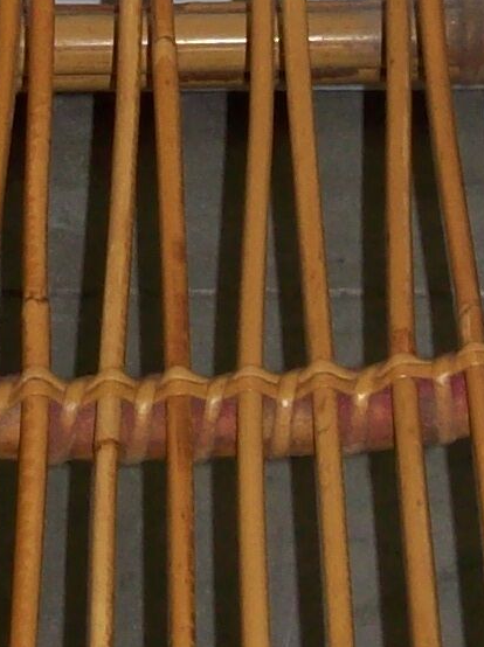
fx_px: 3457
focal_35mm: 185
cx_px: 179
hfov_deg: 8.0
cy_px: -134
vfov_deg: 10.5
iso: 80
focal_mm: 6
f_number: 2.7
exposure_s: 1/64
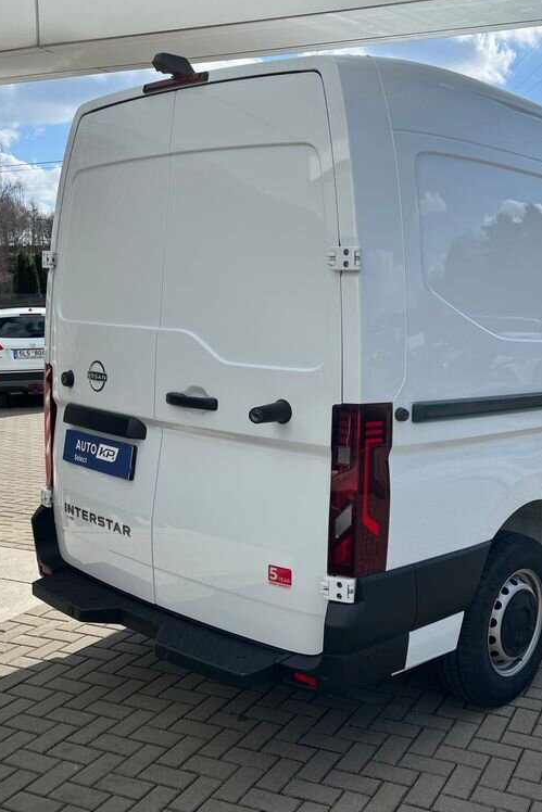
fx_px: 835
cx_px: 411
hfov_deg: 35.1
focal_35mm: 37
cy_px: 404
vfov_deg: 51.9
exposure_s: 1/4310
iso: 50
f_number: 1.6
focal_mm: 5.1
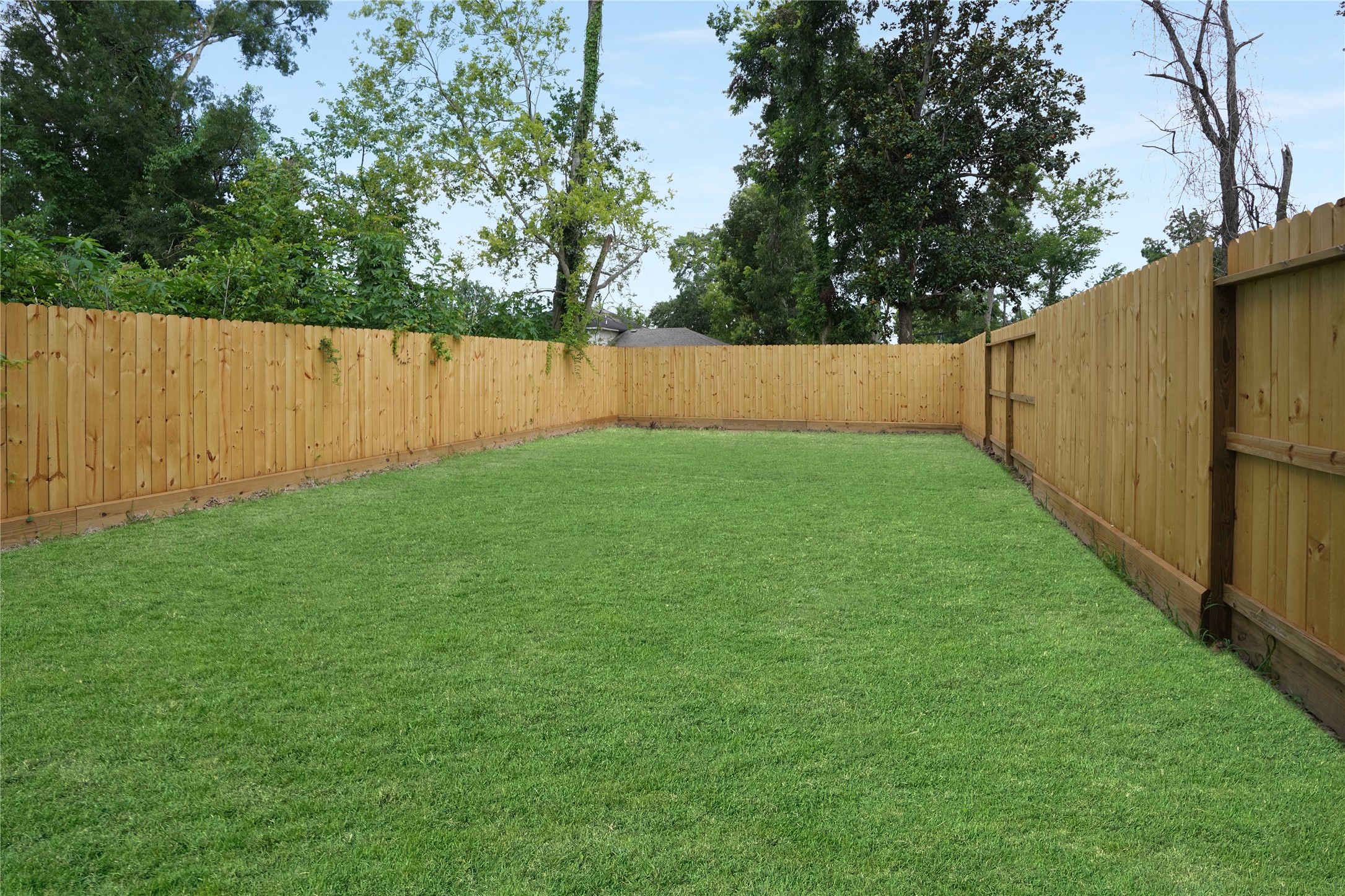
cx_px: 672
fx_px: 598
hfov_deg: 96.7
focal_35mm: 16
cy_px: 448
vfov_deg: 73.7
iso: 250
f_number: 8
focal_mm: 16
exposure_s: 1/320
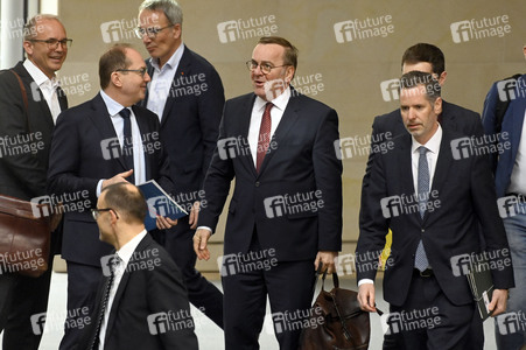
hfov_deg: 5.0
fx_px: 5986
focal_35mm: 410
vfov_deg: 3.3
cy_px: 175
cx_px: 263
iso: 10000
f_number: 5.6
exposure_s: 1/400
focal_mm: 410
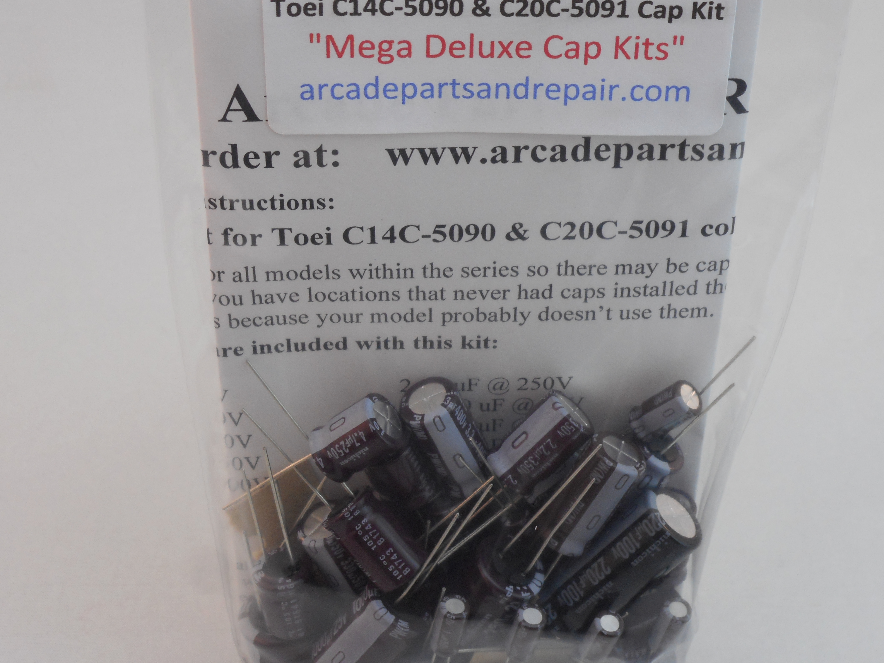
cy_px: 321
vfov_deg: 19.6
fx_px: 1915
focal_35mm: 75
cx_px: 450
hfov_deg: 26.0
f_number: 5.1
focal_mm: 10.5
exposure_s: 1/30
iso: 140
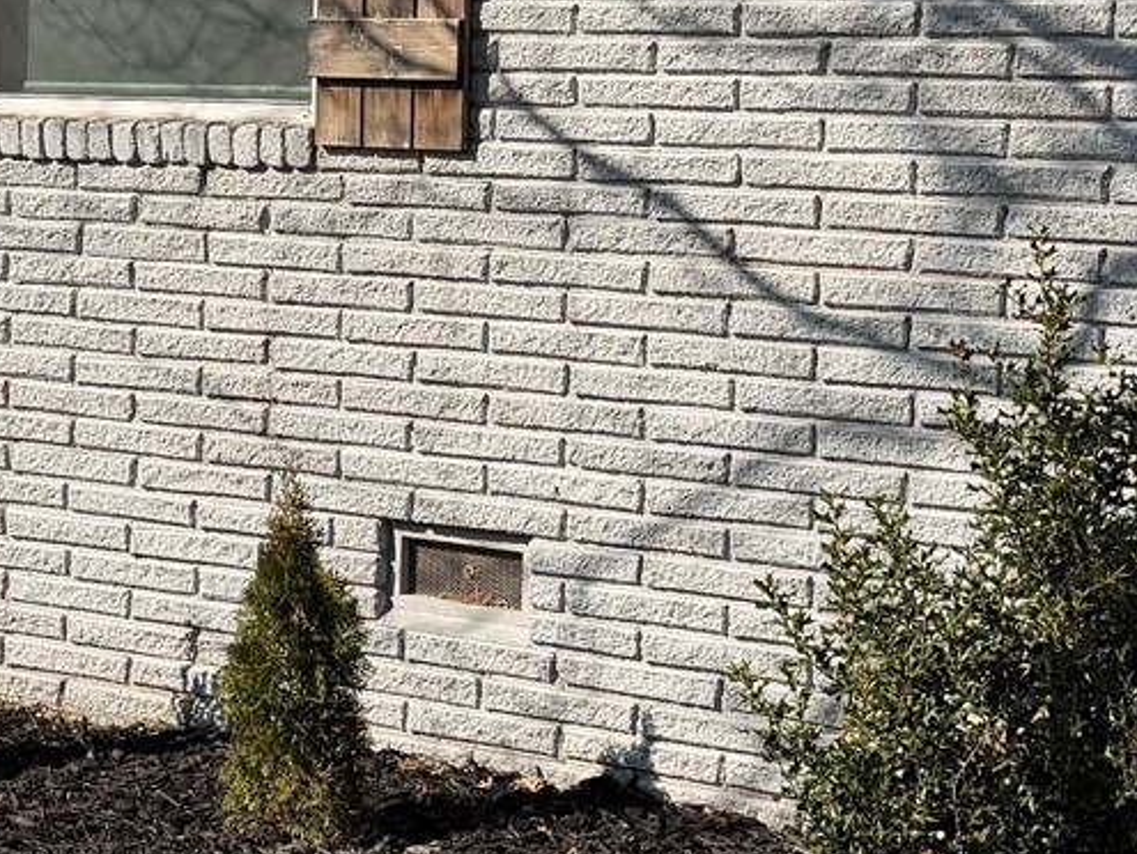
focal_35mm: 93
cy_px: 209
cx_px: 443
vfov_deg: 15.8
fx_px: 3057
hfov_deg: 21.0
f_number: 1.78
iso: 80
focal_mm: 6.76
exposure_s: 1/6711
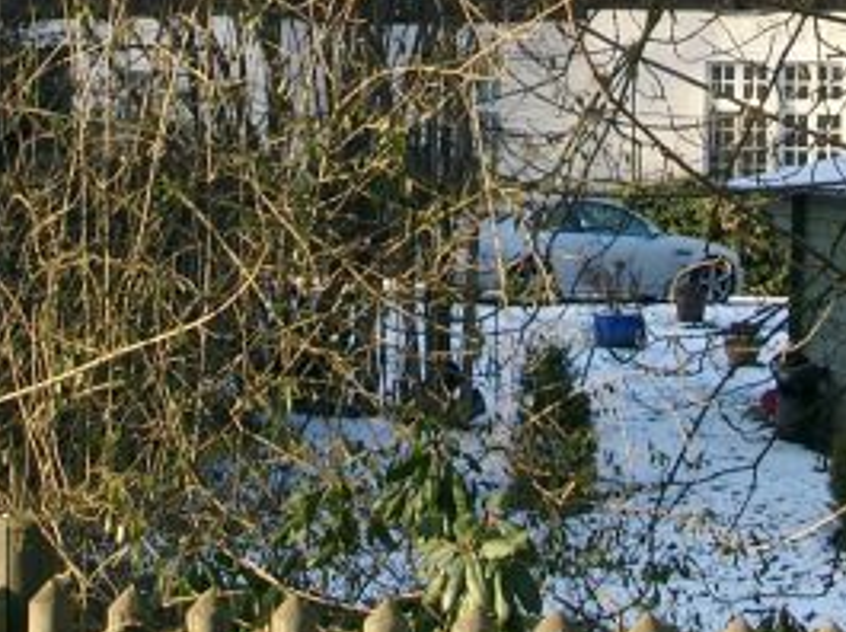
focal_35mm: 127
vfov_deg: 11.3
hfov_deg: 15.5
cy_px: -252
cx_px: 421
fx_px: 3100
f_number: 5.6
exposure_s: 1/71.4
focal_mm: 8.82
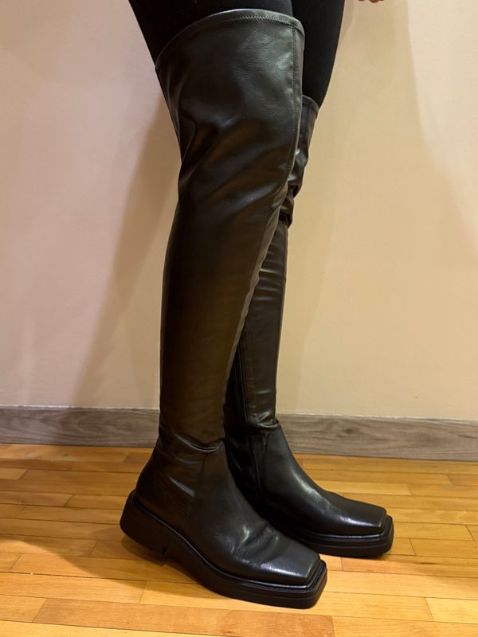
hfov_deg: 56.8
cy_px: 318
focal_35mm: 24
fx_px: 442
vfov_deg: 71.6
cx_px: 239
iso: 800
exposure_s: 1/46
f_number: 1.78
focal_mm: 6.76
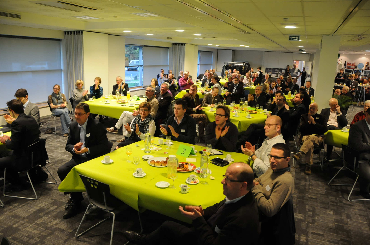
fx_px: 277
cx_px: 185
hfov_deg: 67.4
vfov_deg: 47.8
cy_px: 122
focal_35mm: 27
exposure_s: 1/50
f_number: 4
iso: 1250
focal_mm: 18
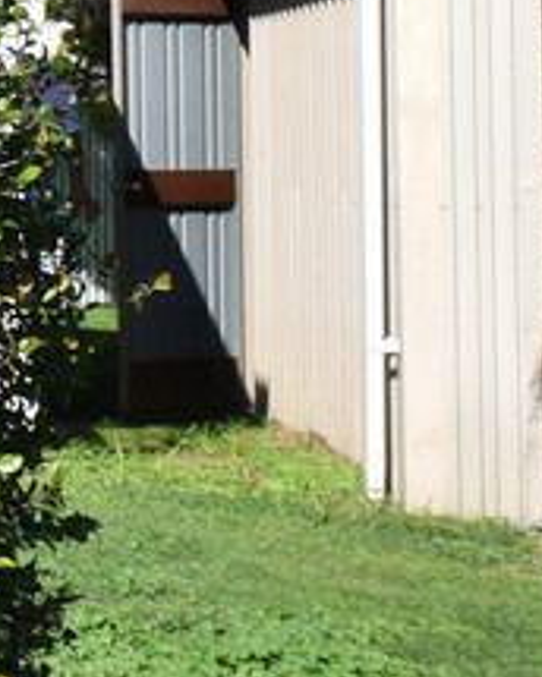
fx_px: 4211
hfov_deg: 7.0
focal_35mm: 210
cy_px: -33
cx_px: -627
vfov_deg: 9.1
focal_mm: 20
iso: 100
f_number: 11
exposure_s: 1/250
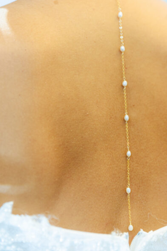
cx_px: 114
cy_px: 90
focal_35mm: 101
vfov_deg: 20.2
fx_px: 703
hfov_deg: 13.5
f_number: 2.8
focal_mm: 70
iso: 400
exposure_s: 1/250
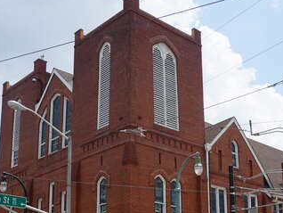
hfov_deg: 33.2
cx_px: 132
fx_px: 475
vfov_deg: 24.5
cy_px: 197
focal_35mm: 58
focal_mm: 16
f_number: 11
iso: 100
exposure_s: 1/160
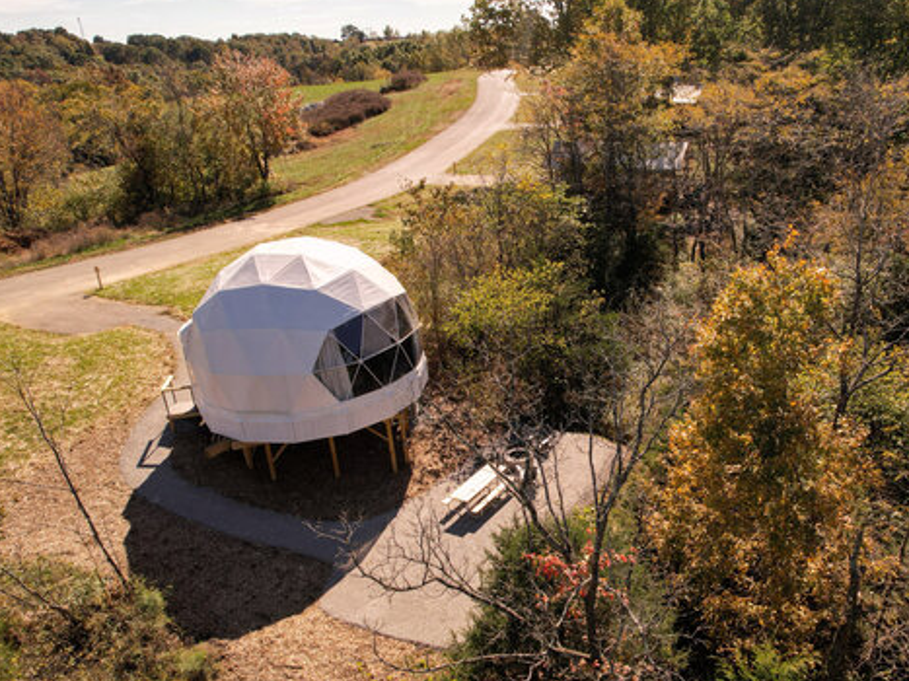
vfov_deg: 48.2
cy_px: 371
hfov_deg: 60.6
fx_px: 761
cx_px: 582
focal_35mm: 29
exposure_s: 1/725
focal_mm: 8.38
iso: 110
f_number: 2.8
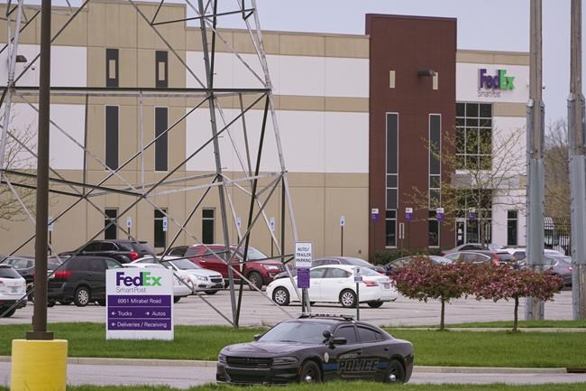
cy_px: 196
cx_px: 293
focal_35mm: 324
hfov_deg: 6.4
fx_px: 5272
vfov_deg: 4.2
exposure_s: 1/1250
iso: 500
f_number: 5.6
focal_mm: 324
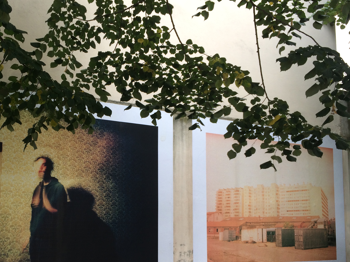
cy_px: 172
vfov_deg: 35.6
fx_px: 404
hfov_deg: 46.2
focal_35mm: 40
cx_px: 121
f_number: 2.2
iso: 32
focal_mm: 4.15
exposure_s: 1/108
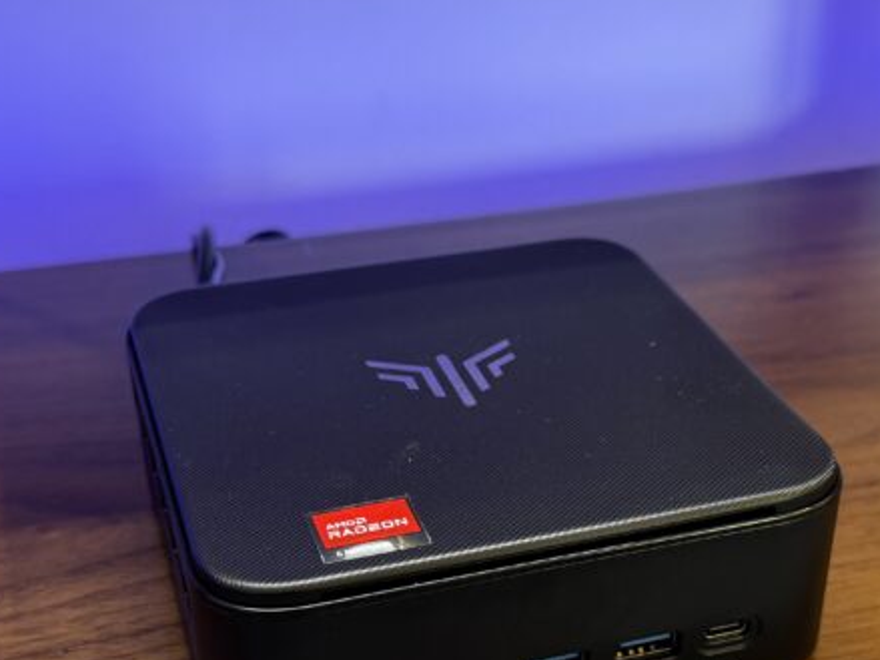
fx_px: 1423
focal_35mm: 56
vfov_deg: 25.8
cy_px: 496
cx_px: 485
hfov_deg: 34.3
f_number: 1.78
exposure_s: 1/50
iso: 160
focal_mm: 6.76
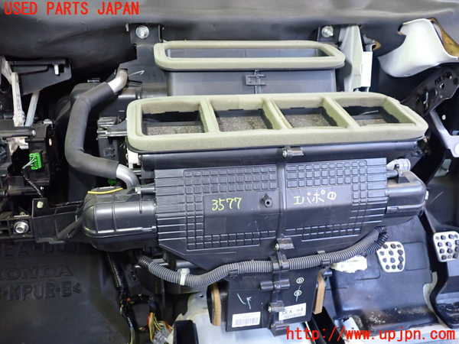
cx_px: 230
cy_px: 172
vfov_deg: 46.8
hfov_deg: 60.0
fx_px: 398
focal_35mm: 30
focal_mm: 5.4
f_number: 2.3
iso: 400
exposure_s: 1/30
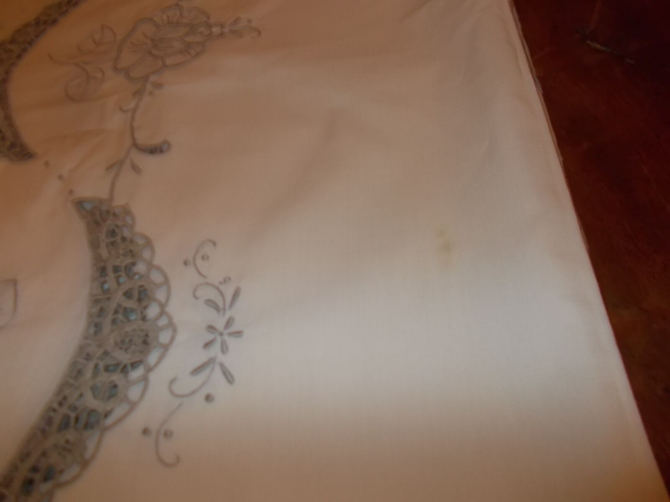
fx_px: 503
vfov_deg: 53.1
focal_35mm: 26
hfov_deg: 67.3
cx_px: 335
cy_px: 251
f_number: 3.2
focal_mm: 4.6
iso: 200
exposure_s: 1/25
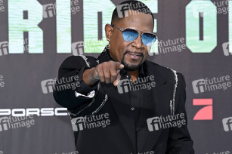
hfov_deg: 10.8
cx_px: 146
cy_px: 103
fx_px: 1230
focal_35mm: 191
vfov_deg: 7.2
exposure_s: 1/200
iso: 800
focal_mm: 130
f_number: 6.3
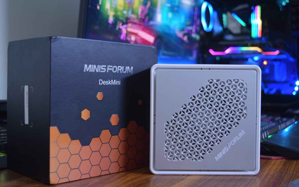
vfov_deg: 27.1
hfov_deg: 42.2
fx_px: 387
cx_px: 150
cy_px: 95
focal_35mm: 48
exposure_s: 1/8
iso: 400
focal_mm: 31
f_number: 4.2
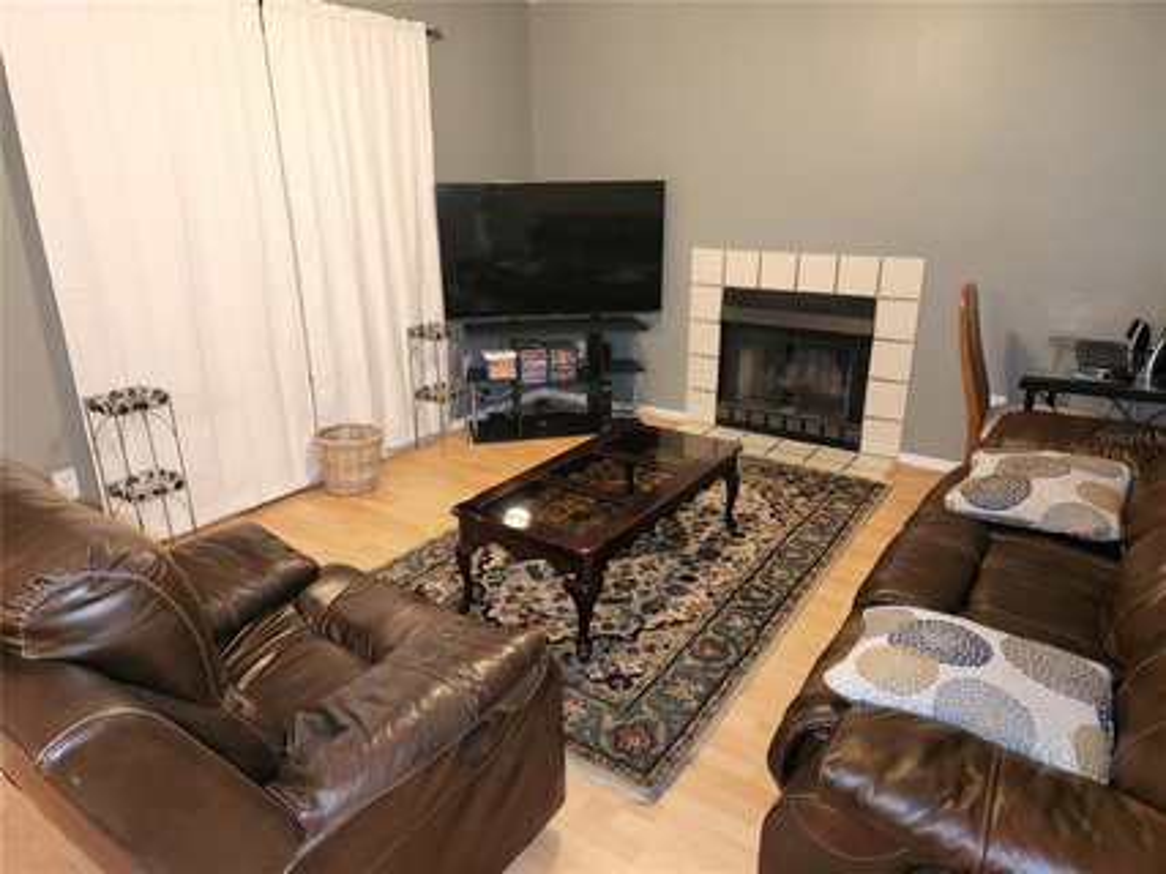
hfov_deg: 73.9
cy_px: 437
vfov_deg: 58.9
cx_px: 583
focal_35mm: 23
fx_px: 775
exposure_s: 1/10
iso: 160
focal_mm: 5.4
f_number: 1.8
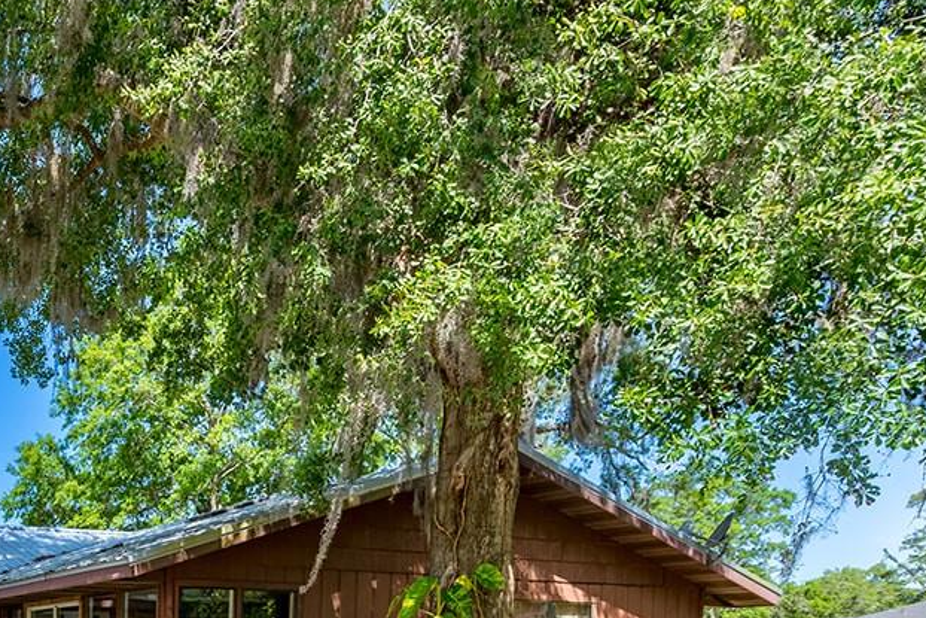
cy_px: 724
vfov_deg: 31.5
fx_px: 926
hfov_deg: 43.7
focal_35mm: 36
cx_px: -40
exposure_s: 1/400
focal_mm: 14
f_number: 8
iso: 200
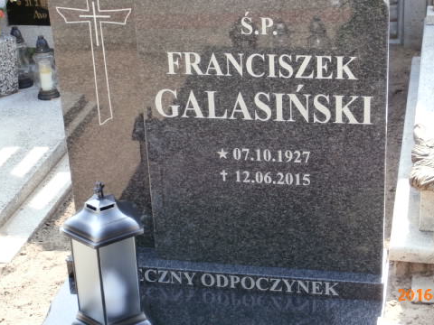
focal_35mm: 76
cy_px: 123
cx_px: 238
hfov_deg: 25.6
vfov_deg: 19.4
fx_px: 953
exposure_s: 1/125
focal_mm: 10.11
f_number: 4.5
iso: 100
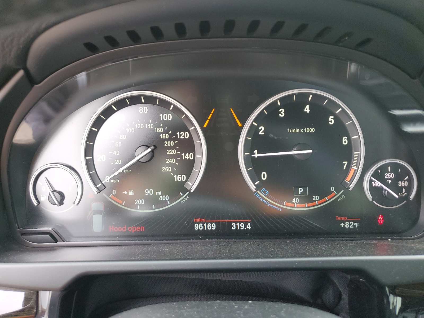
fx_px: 318
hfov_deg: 67.3
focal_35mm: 26
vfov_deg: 53.1
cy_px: 159
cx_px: 212
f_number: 1.5
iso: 97
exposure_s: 1/120
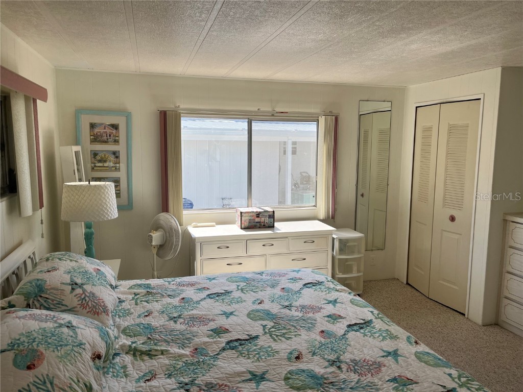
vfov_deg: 53.1
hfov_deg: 67.3
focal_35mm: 26
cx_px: 262
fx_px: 393
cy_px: 196
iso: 50
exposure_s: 1/1117
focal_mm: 5.1
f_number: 1.6
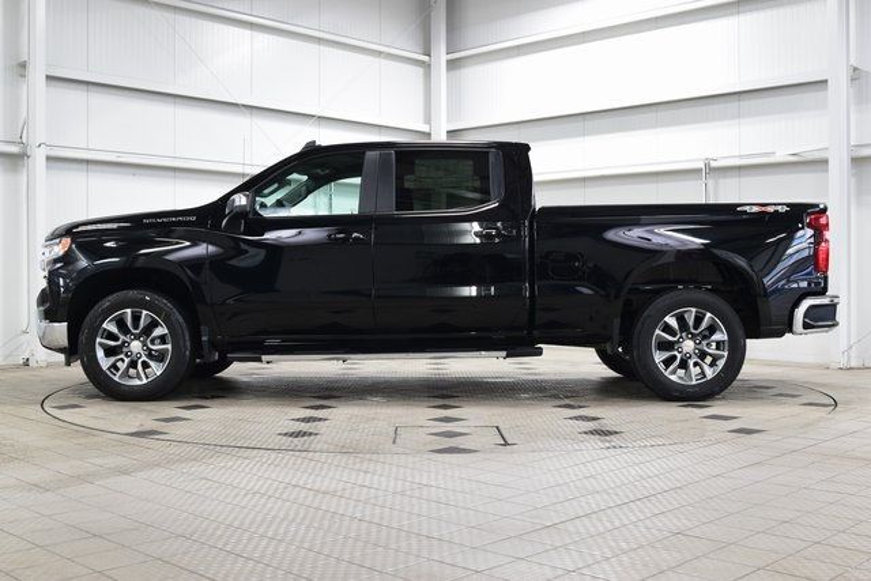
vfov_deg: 33.0
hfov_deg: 47.9
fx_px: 980
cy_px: 290
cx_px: 436
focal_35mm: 40
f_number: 6.3
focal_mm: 27
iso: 640
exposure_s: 1/15
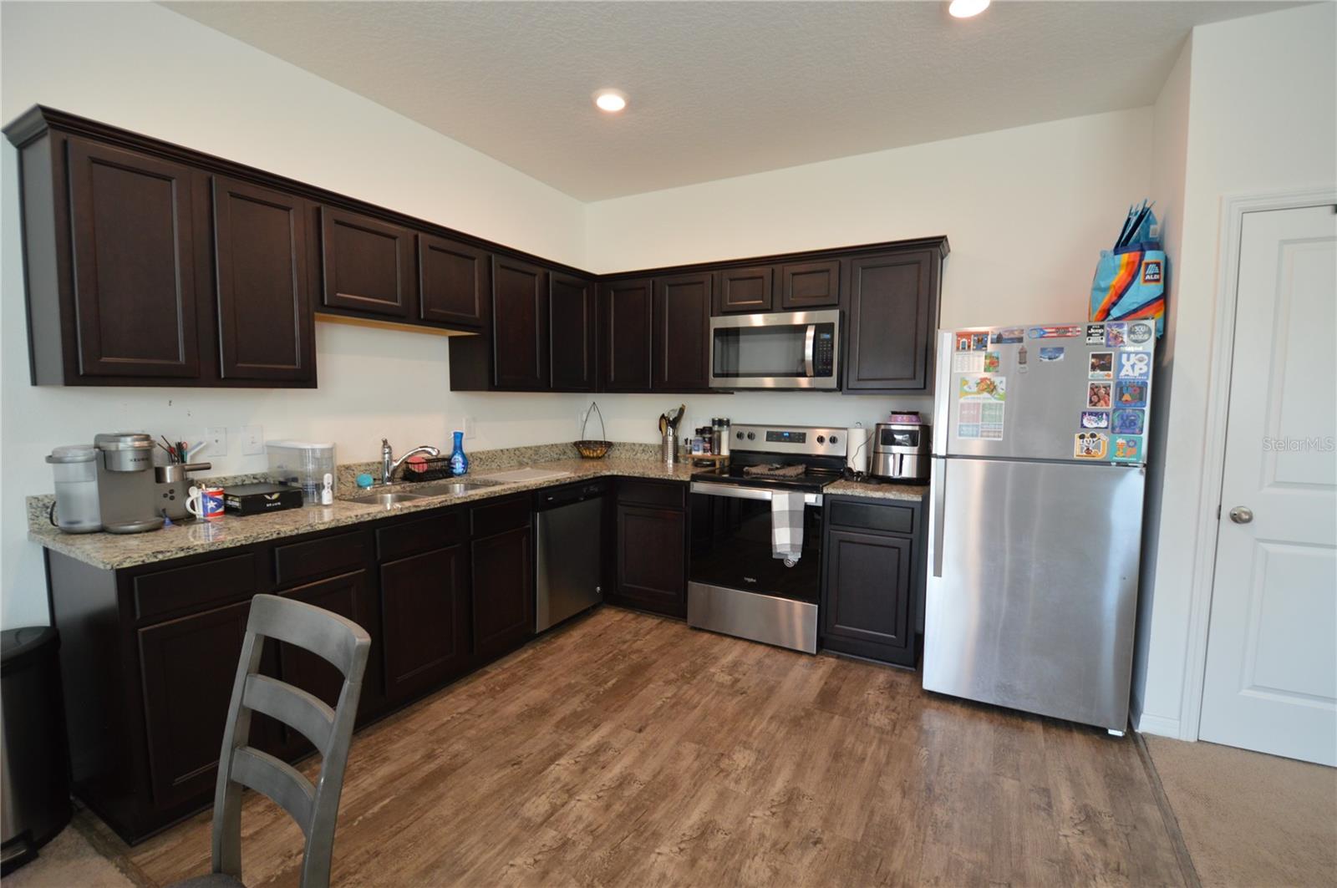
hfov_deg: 100.5
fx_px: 556
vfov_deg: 77.2
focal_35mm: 15
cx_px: 668
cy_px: 444
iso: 450
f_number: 3.5
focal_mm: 10
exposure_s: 1/60
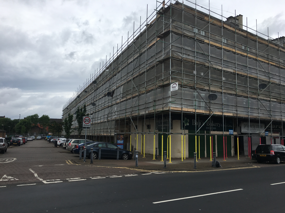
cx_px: 142
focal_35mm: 29
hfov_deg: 61.7
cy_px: 106
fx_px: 239
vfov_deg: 48.2
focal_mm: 4.15
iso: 25
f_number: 2.2
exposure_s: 1/1425
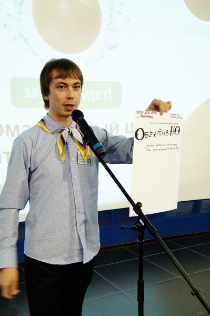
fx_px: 368
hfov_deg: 31.8
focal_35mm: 42
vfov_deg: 46.4
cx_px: 105
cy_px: 158
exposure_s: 1/25
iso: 1600
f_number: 4.5
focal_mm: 28
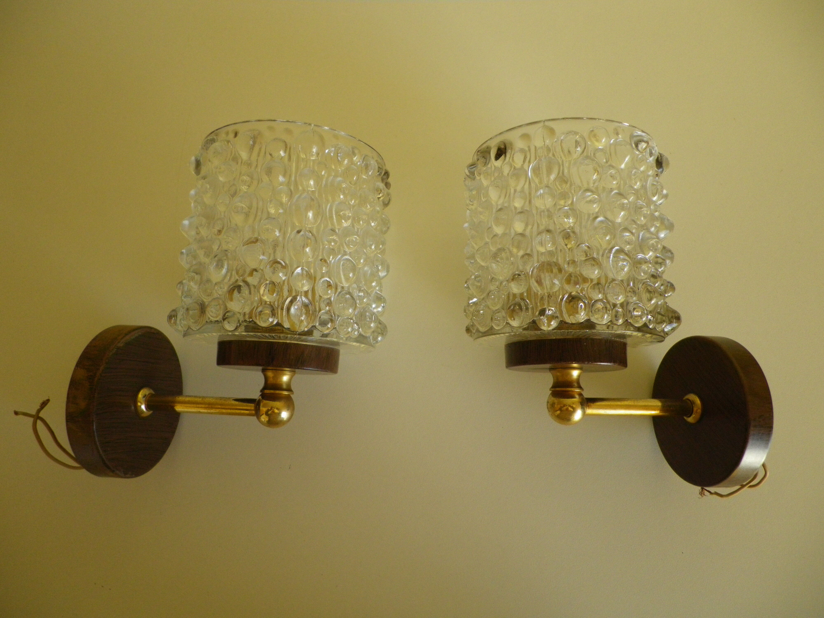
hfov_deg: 63.4
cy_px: 309
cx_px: 412
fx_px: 667
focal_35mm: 28
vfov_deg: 49.7
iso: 160
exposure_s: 1/60
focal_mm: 4.9
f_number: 2.6
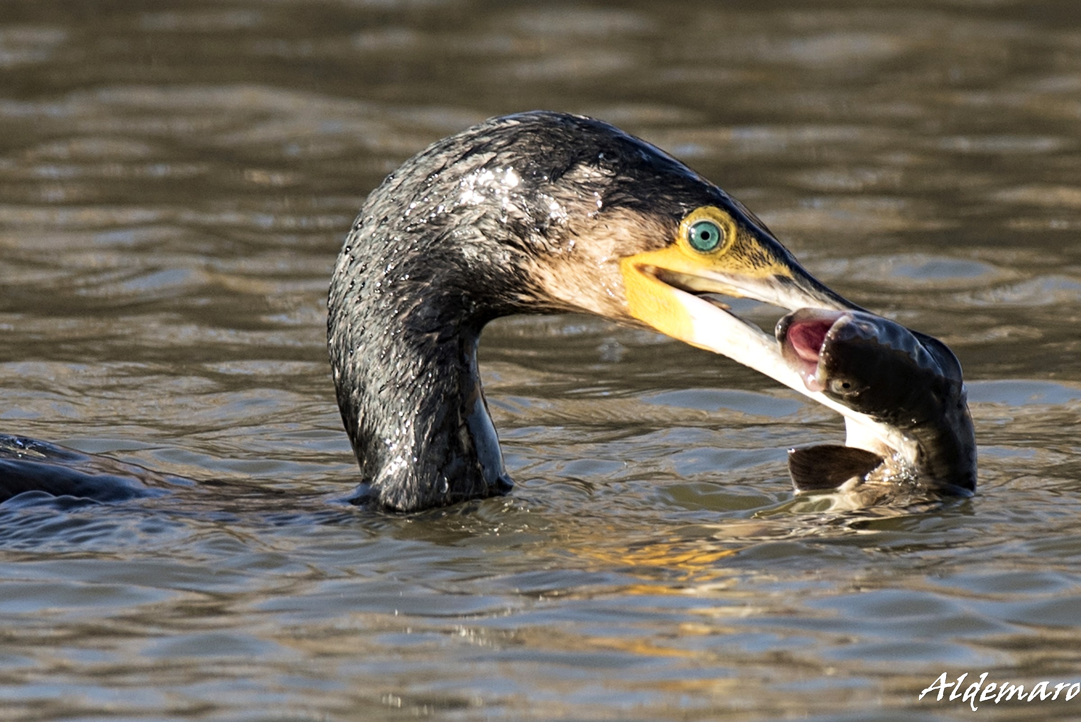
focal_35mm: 500
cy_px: 361
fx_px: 15021
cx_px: 540
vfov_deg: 2.8
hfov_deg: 4.1
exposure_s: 1/400
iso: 400
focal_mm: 500
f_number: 8
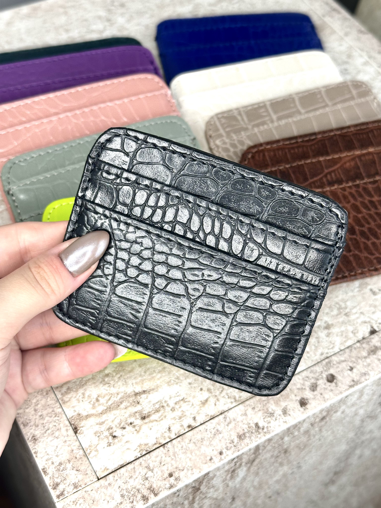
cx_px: 190
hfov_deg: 30.3
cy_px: 254
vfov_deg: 39.7
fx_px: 704
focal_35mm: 48
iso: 80
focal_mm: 6.86
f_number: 1.78
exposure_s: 1/50
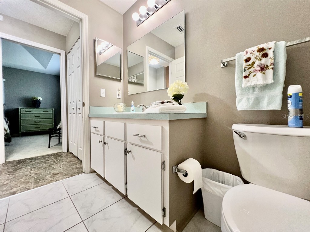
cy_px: 116
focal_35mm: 13
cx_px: 155
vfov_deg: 89.9
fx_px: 116
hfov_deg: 106.2
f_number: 1.8
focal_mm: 1.57
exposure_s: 1/60
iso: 200
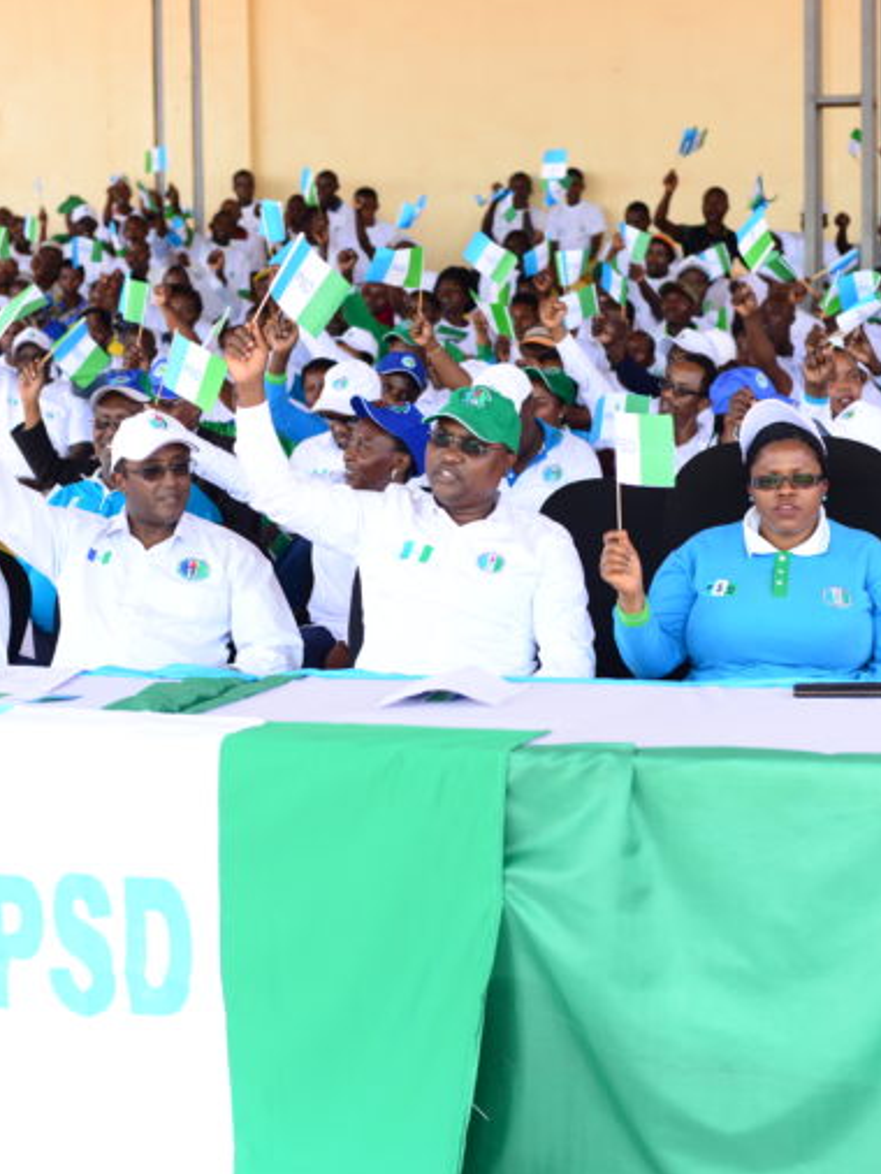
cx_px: 440
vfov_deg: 26.7
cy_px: 586
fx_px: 2475
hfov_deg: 20.2
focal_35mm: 73
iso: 200
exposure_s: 1/320
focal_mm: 50
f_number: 3.2
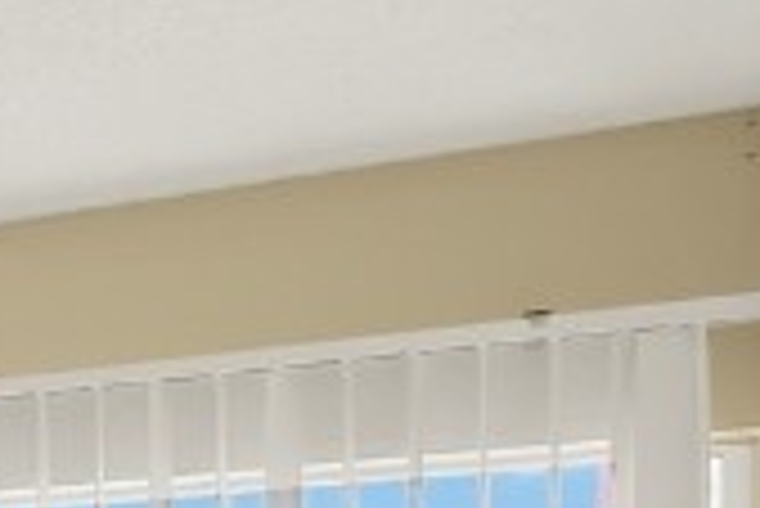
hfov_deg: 14.2
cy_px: 1074
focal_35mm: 82
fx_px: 1733
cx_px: -1147
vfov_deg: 13.7
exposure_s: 1/220
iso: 50
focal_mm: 2.2
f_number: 2.2
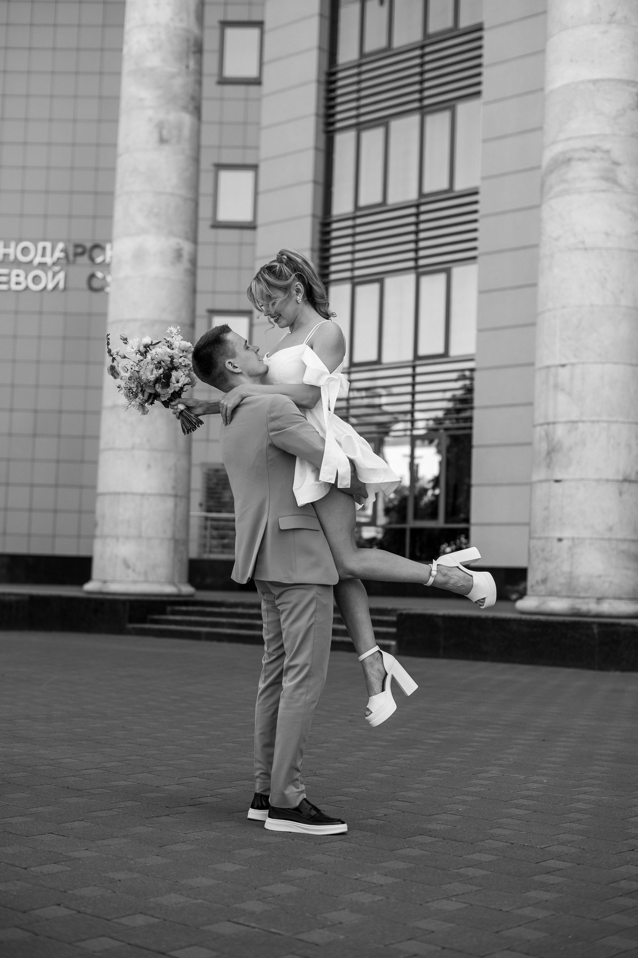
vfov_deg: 39.6
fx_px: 1331
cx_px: 319
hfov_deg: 27.0
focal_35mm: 50
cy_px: 479
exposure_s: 1/1000
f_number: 2.8
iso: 200
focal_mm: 50
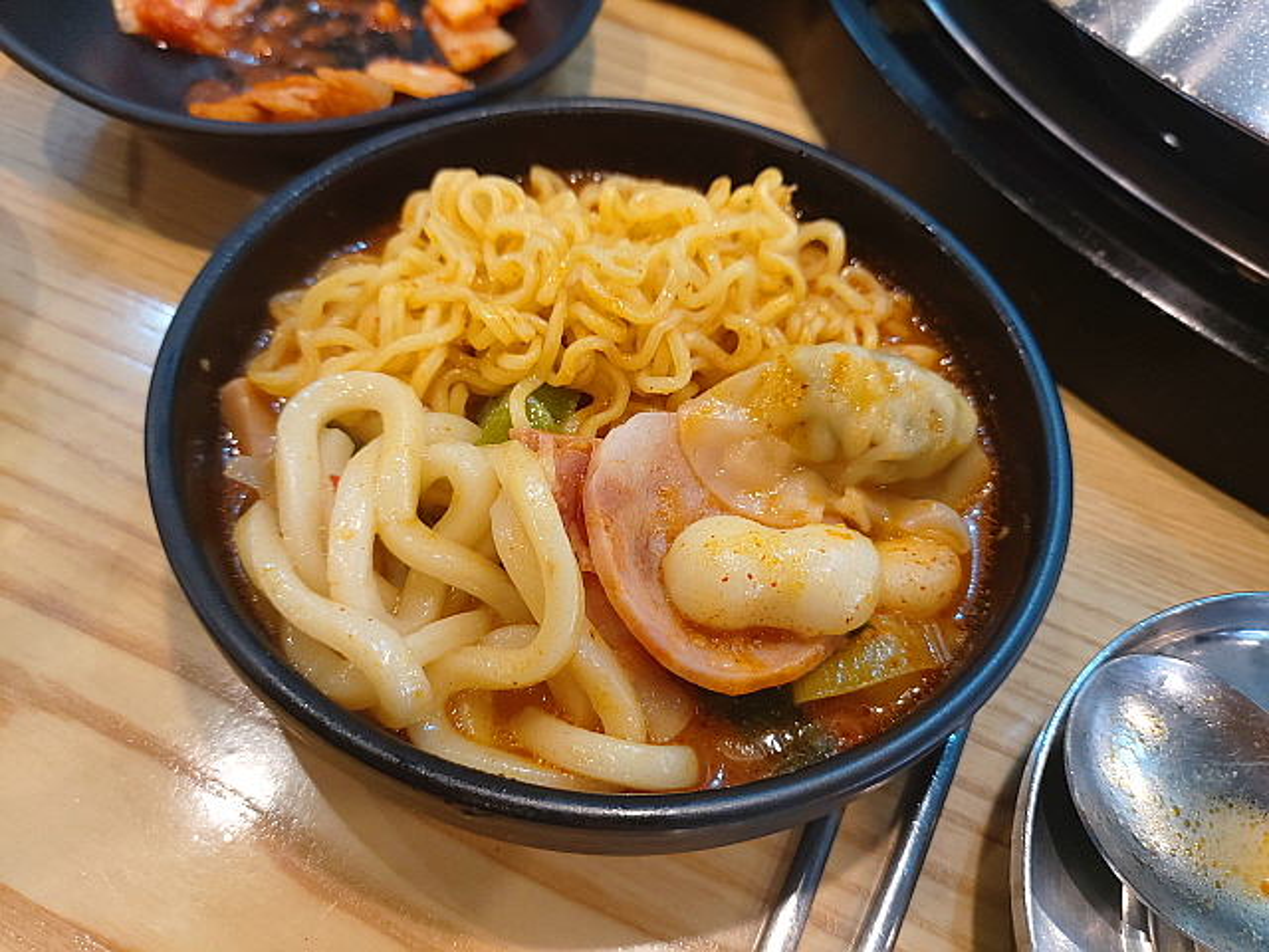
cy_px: 476
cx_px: 634
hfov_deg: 69.4
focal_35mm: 25
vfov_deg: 54.9
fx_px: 916
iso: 250
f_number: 2
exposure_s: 1/30
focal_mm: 4.58
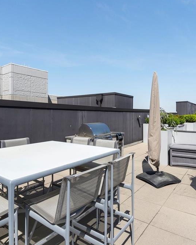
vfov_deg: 72.6
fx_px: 167
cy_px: 121
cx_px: 108
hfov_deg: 60.7
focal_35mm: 23
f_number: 16
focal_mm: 16
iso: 640
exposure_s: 1/800
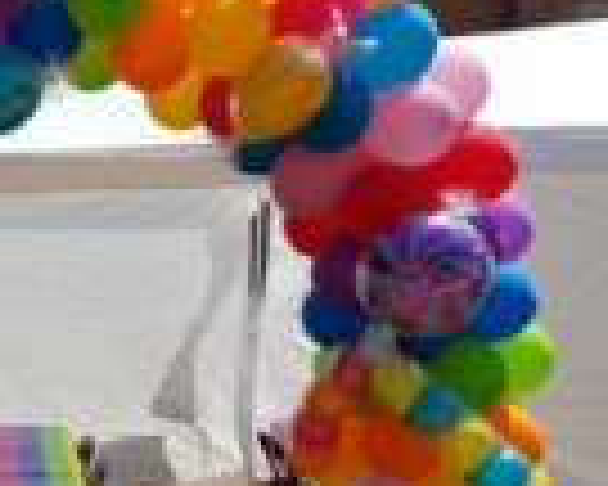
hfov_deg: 23.9
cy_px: 288
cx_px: -41
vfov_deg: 20.4
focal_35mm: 75
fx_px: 1350
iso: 50
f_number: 1.7
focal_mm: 4.2
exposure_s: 1/3264
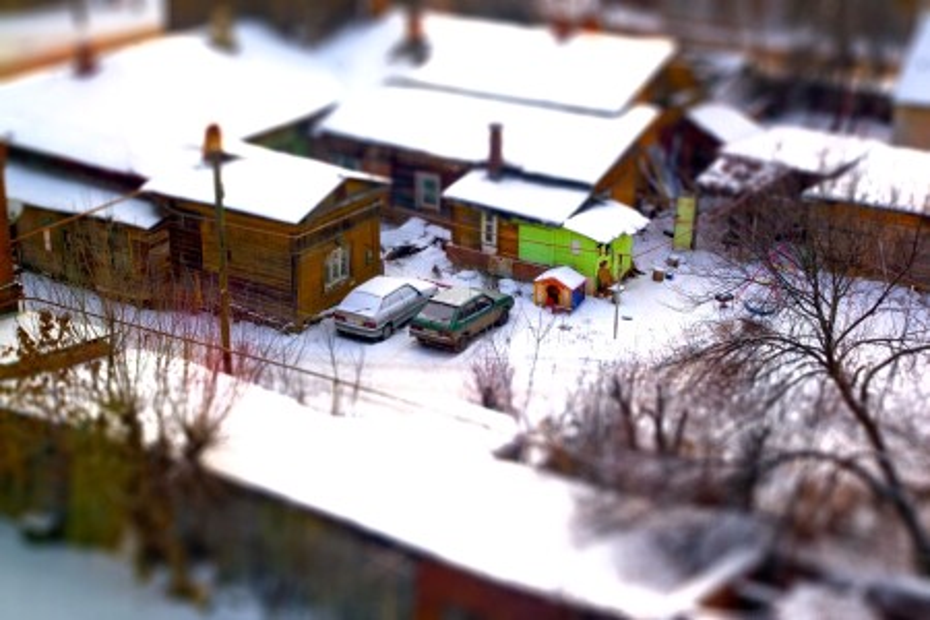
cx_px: 465
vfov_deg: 22.6
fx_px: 1550
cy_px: 310
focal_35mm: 60
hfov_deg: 33.4
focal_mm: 40
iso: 100
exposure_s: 1/160
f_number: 5
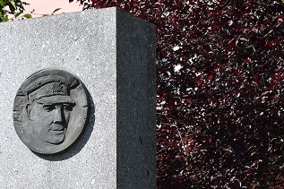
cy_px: 286
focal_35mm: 159
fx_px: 1254
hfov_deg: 12.9
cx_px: 65
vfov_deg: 8.4
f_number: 9
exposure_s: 1/200
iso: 100
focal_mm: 28
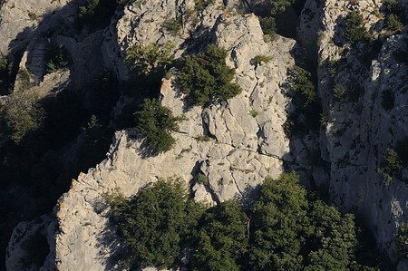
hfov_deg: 2.9
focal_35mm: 711
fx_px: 8049
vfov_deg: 1.9
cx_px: 588
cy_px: -148
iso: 400
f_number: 7.1
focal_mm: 200
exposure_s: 1/1000
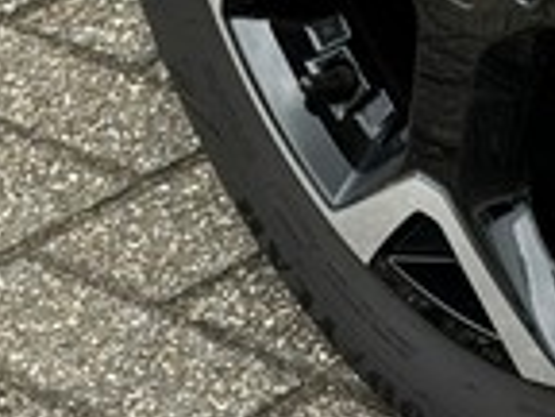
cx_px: 474
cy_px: -193
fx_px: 3415
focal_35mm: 213
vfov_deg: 6.9
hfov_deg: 9.3
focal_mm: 6.76
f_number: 1.78
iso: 64
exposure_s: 1/535
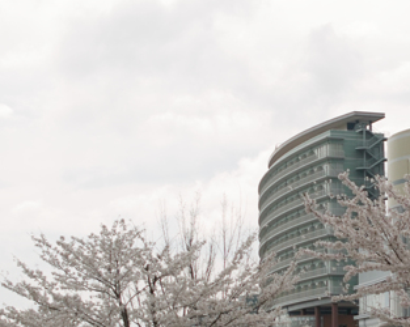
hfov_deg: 14.9
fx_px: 1528
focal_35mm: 126
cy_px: 343
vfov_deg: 12.1
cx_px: 439
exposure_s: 1/1600
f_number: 2.8
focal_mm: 24.2
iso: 100
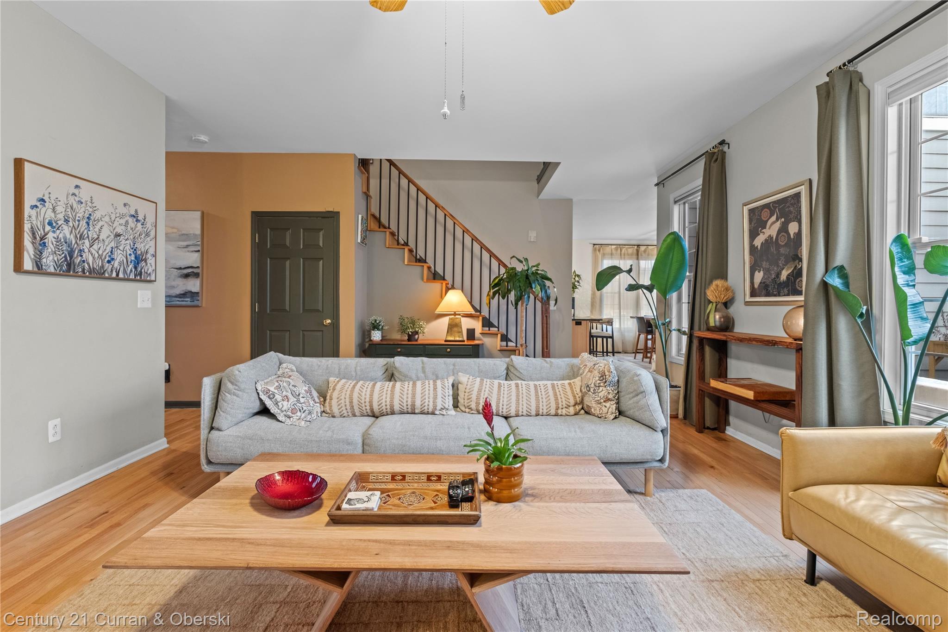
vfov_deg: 77.3
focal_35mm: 15
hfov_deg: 100.4
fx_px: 395
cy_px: 316
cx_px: 474
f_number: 7.1
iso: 640
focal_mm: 10
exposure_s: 1
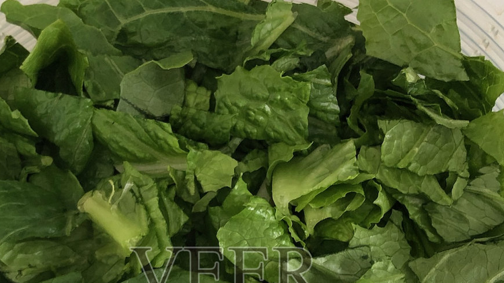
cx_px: 227
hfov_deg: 37.2
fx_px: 748
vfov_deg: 20.7
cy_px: 286
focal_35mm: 56
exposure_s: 1/6
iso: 100
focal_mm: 3.99
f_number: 1.8
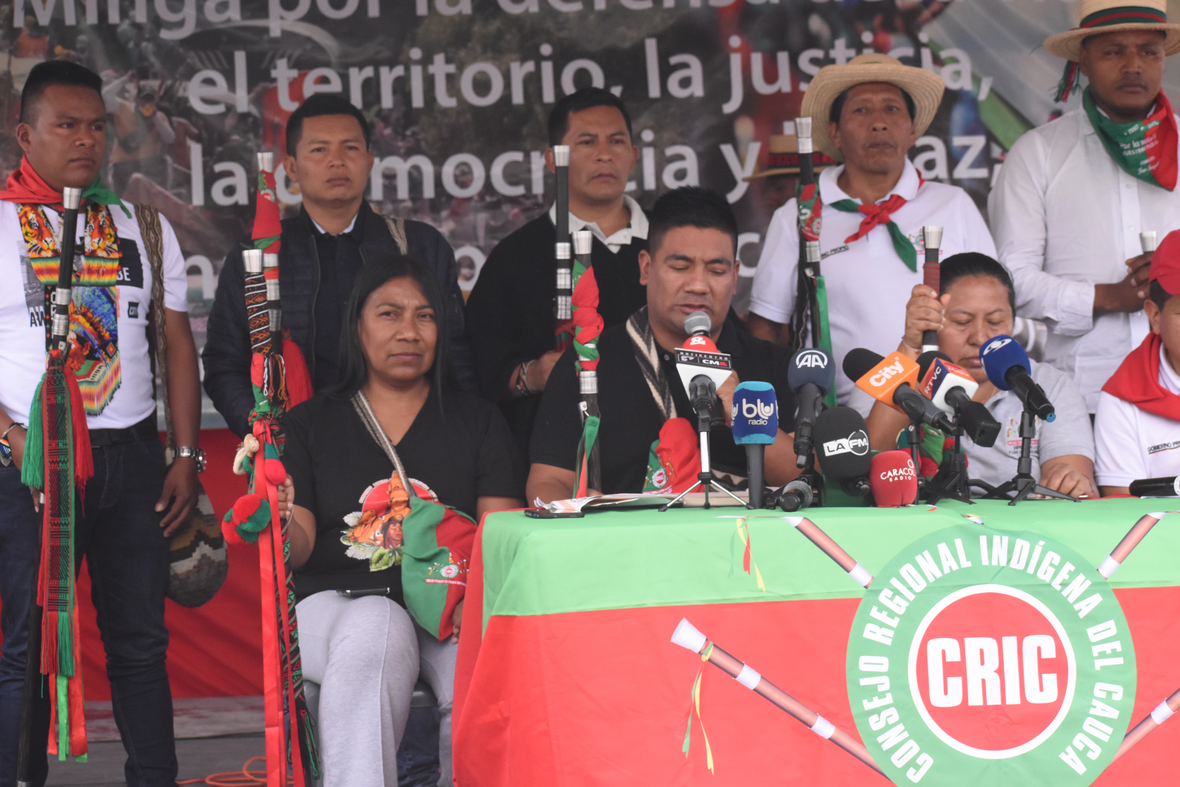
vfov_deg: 13.0
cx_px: 590
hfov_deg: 19.5
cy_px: 394
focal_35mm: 105
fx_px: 3441
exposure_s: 1/1600
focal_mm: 70
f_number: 7.1
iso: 2000
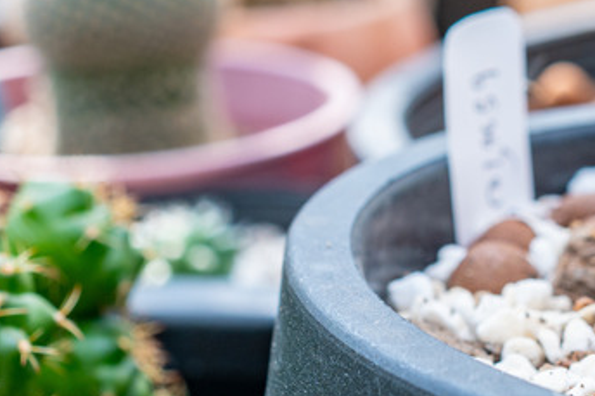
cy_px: -33
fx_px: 2247
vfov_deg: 10.0
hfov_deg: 14.8
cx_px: 597
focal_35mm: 136
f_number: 8
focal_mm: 40
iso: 320
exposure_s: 1/200
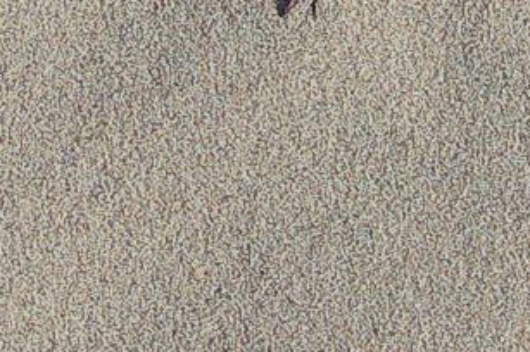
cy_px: -566
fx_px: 7824
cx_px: 166
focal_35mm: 532
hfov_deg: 3.9
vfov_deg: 2.6
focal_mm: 25.4
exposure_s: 1/800
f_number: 5.6
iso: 100
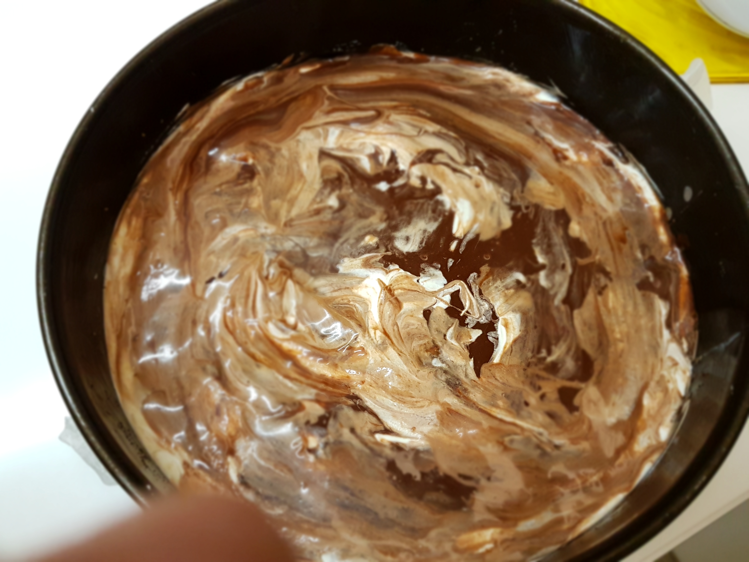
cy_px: 281
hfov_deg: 67.3
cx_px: 374
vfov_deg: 53.1
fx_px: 563
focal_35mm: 26
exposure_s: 1/50
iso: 200
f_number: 1.7
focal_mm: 4.2
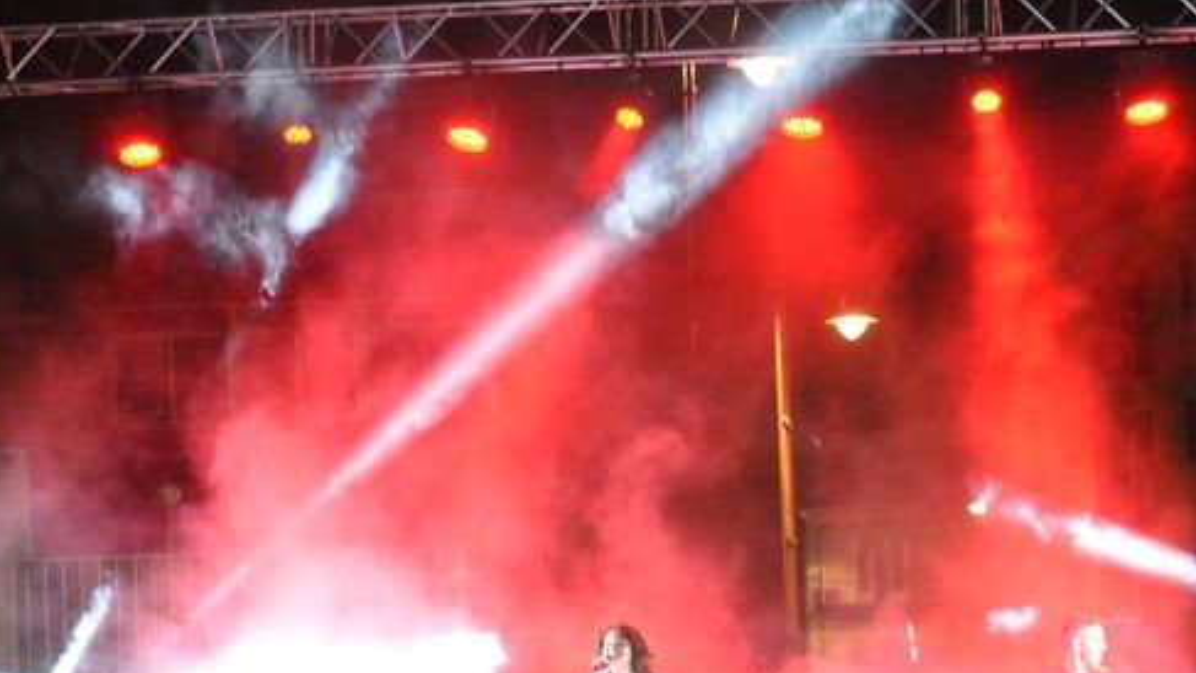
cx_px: 688
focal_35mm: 142
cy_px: 630
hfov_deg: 15.1
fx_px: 4499
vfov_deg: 8.5
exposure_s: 1/50
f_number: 4.5
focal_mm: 55
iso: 2500
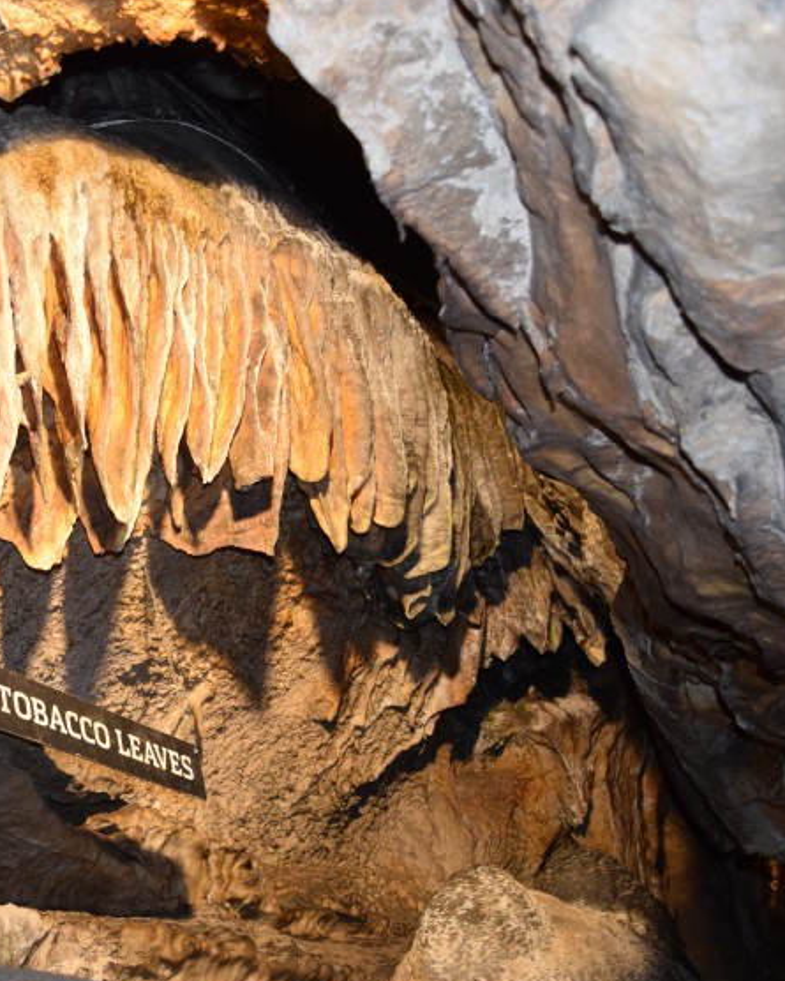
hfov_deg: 25.8
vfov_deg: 32.9
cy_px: 579
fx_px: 1655
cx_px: 65
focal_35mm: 57
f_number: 3.8
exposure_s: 1/60
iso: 1600
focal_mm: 22
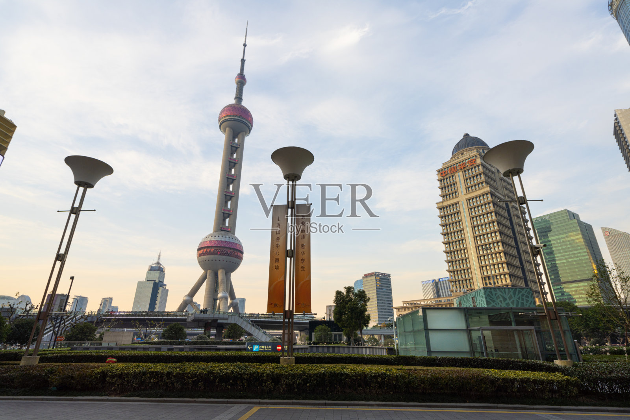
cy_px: 210
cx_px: 315
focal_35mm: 18
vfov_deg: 67.4
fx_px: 315
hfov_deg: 90.0
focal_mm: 18
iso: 100
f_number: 10
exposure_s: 1/100
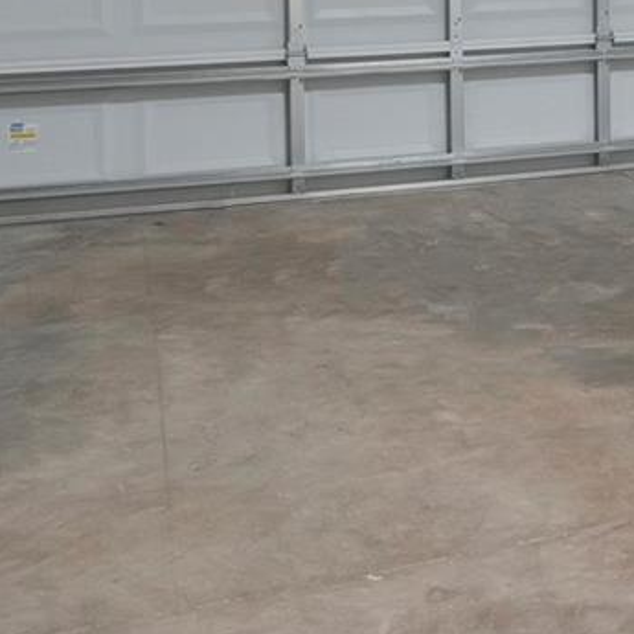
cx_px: 731
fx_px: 1305
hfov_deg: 25.0
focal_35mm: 63
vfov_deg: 24.6
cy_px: -130
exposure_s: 1/30
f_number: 9
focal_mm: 16
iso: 4000
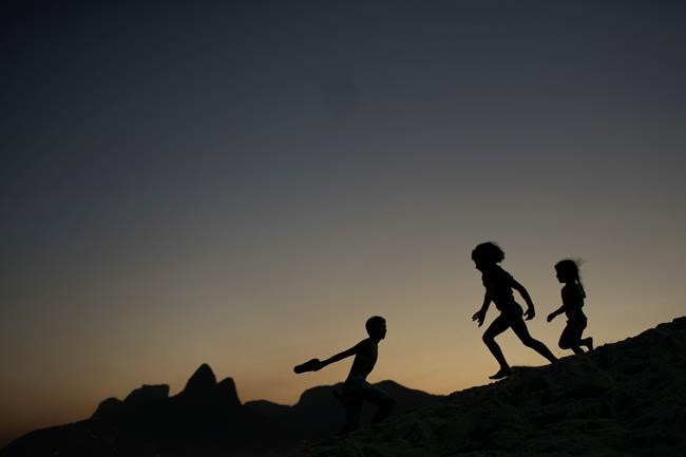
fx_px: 667
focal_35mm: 35
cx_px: 343
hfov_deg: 54.4
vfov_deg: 37.8
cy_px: 228
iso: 400
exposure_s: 1/640
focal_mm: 35
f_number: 2
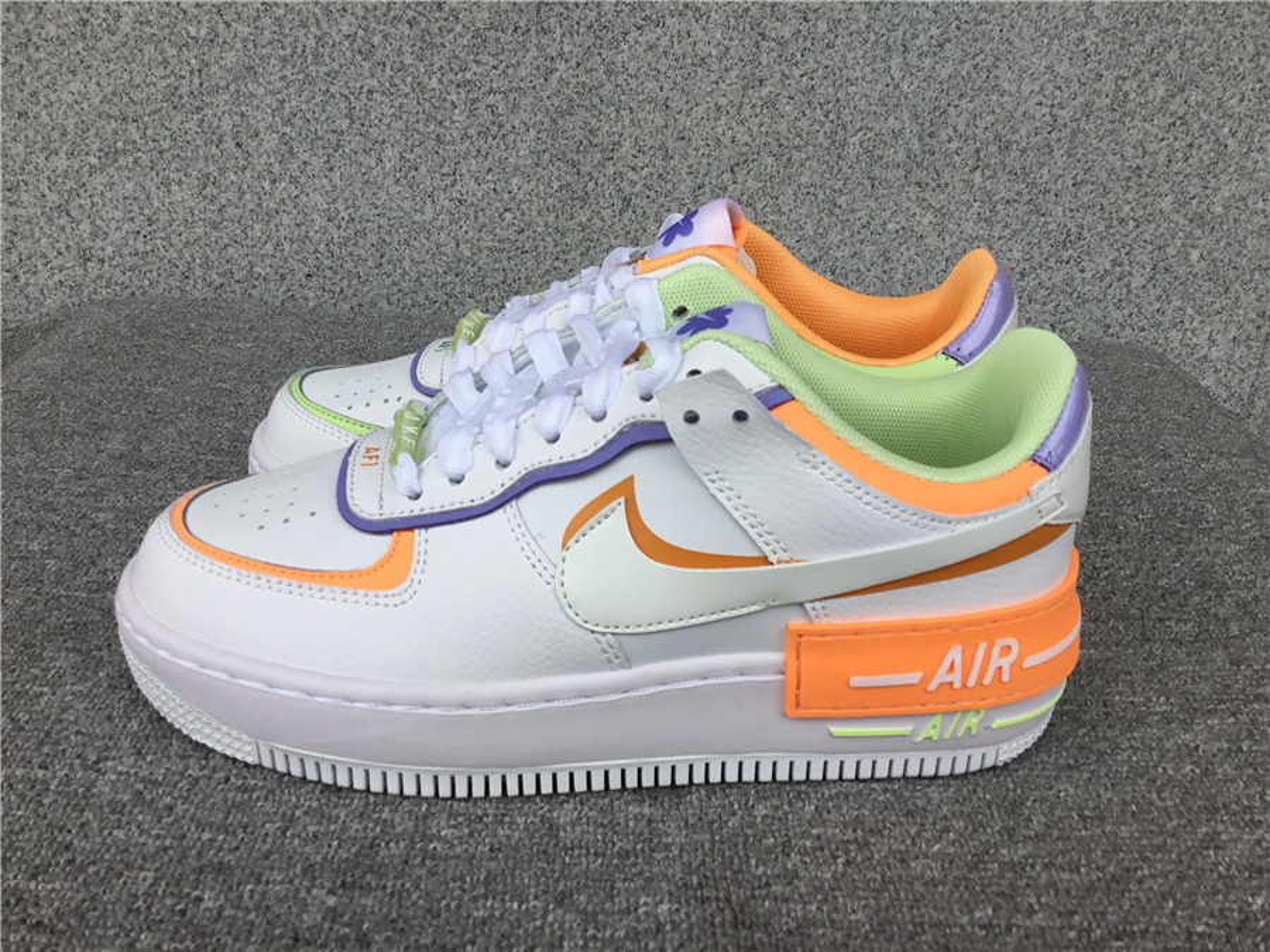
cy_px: 476
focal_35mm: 31
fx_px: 1137
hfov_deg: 58.4
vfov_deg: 45.4
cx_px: 635
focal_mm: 3.3
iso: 25
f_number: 2.4
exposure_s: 1/193
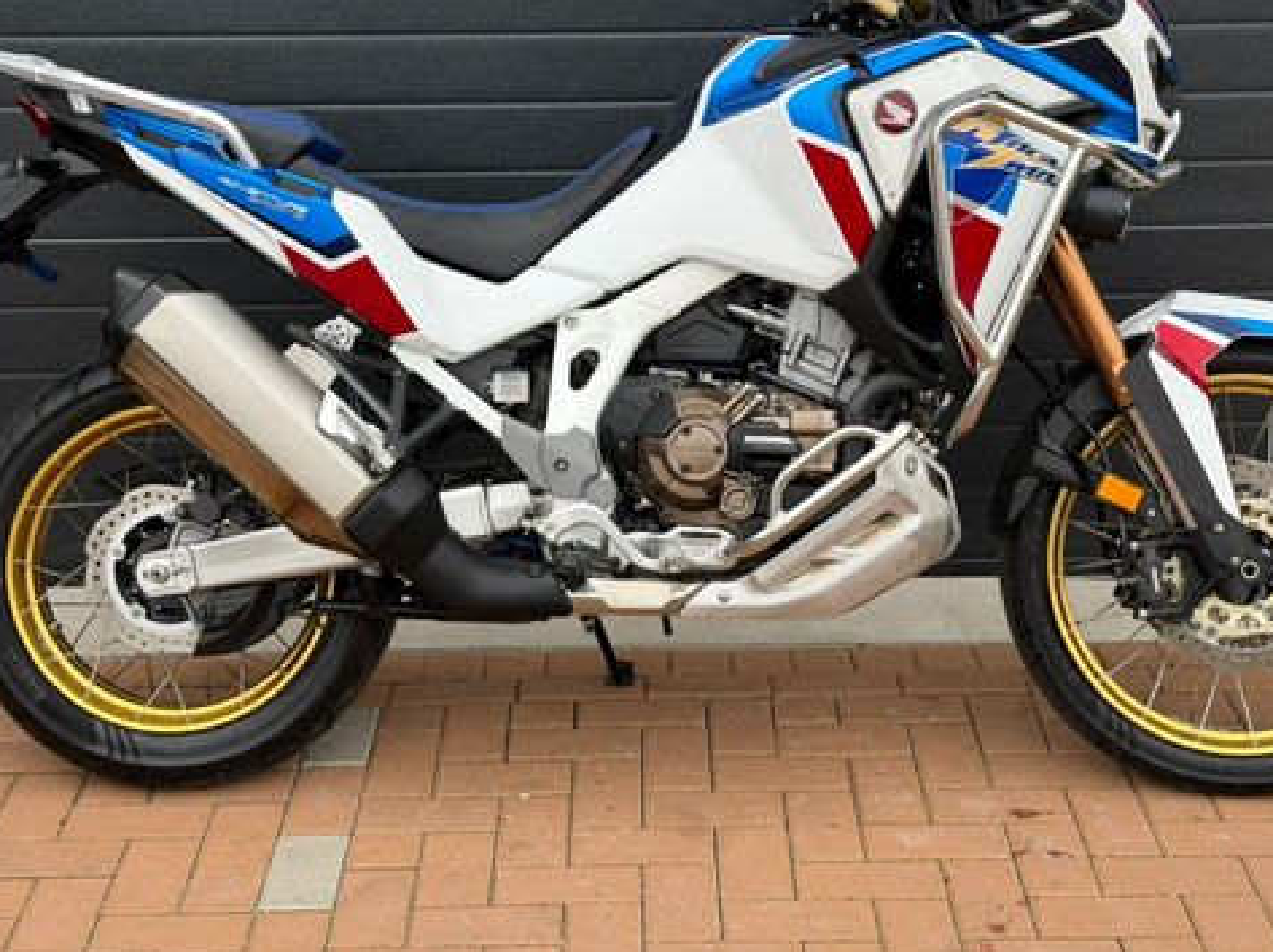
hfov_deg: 29.8
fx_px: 2389
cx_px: 659
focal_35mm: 65
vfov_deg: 22.5
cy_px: 320
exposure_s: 1/885
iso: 64
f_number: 1.78
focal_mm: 6.76
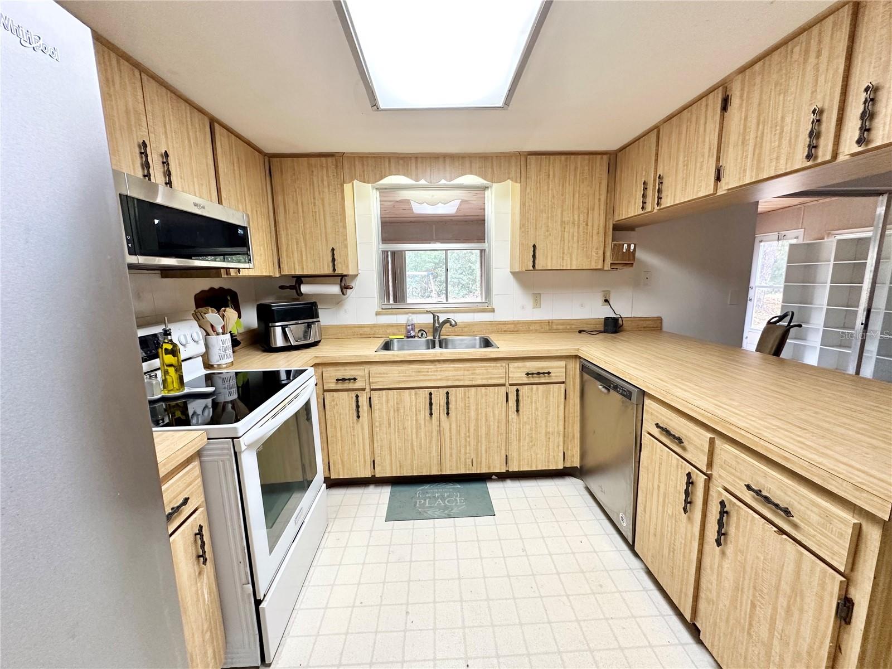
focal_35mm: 14
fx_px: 361
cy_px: 334
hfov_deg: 102.1
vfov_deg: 85.7
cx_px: 446
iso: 250
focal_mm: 2.22
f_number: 2.2
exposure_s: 1/120
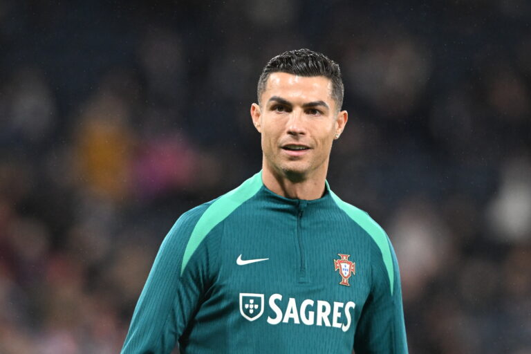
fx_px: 8849
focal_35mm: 600
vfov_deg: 2.3
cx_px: 266
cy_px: 177
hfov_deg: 3.4
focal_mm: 400
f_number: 3.5
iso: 5000
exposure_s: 1/1250
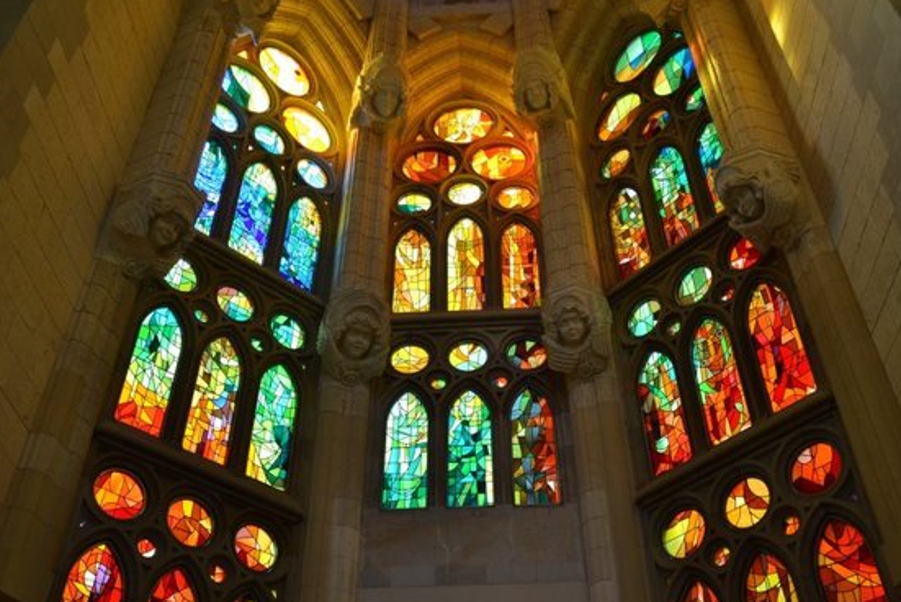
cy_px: 308
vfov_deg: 36.4
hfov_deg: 52.4
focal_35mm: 37
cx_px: 459
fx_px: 916
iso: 400
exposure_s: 1/80
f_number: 4.5
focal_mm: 21
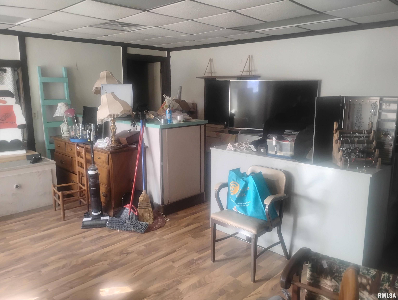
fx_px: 322
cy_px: 150
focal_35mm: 28
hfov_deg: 63.4
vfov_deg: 49.9
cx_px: 199
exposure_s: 1/60
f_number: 1.8
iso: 888
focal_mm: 4.26
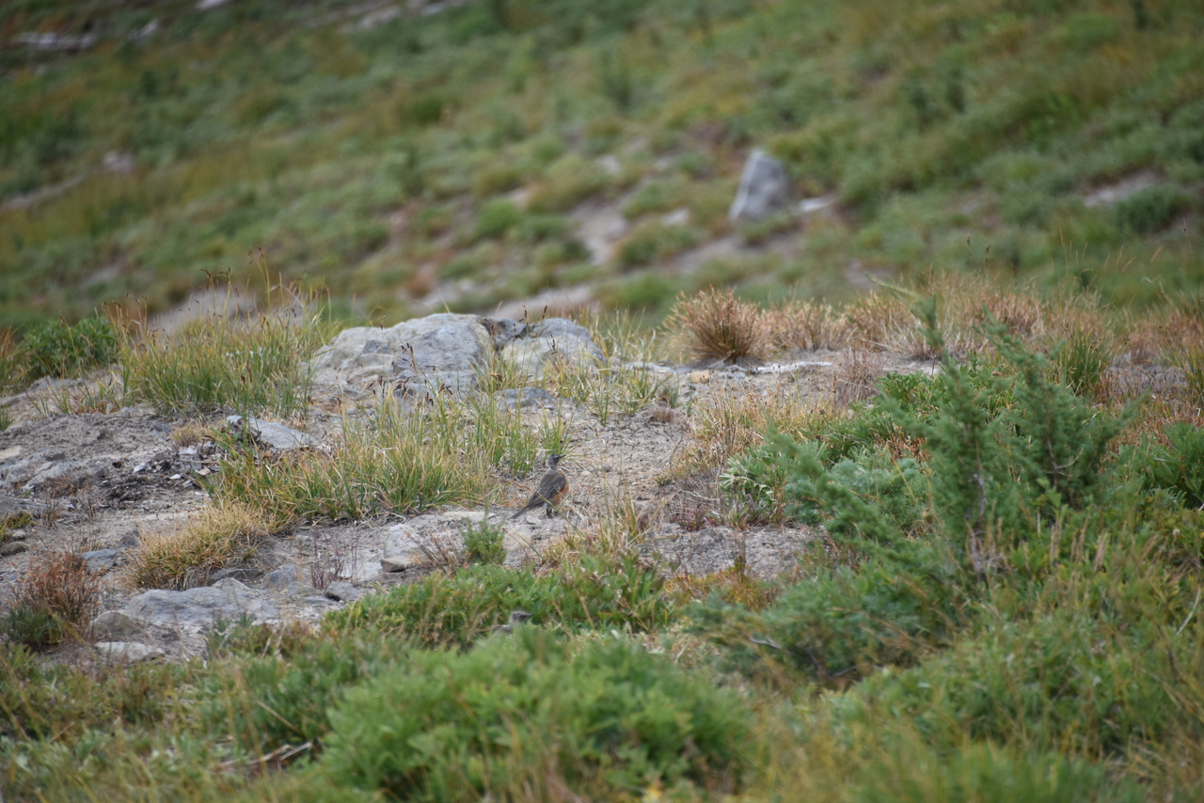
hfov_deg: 6.9
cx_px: 602
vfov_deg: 4.6
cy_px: 402
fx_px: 10035
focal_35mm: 300
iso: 250
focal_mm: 300
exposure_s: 1/640
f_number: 5.6
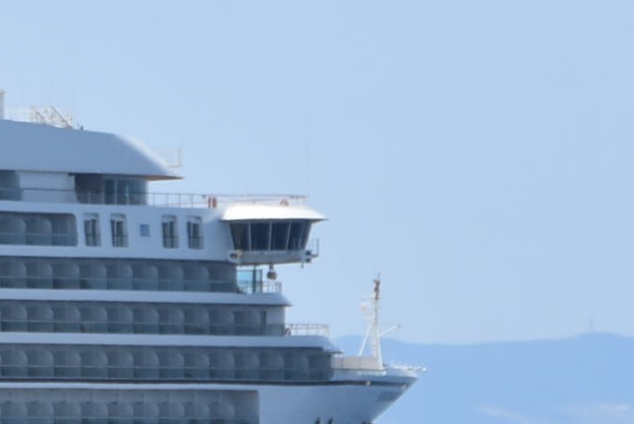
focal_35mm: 571
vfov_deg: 2.4
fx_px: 10062
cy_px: 465
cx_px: -706
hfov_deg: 3.6
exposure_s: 1/500
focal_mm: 82
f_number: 8
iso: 160
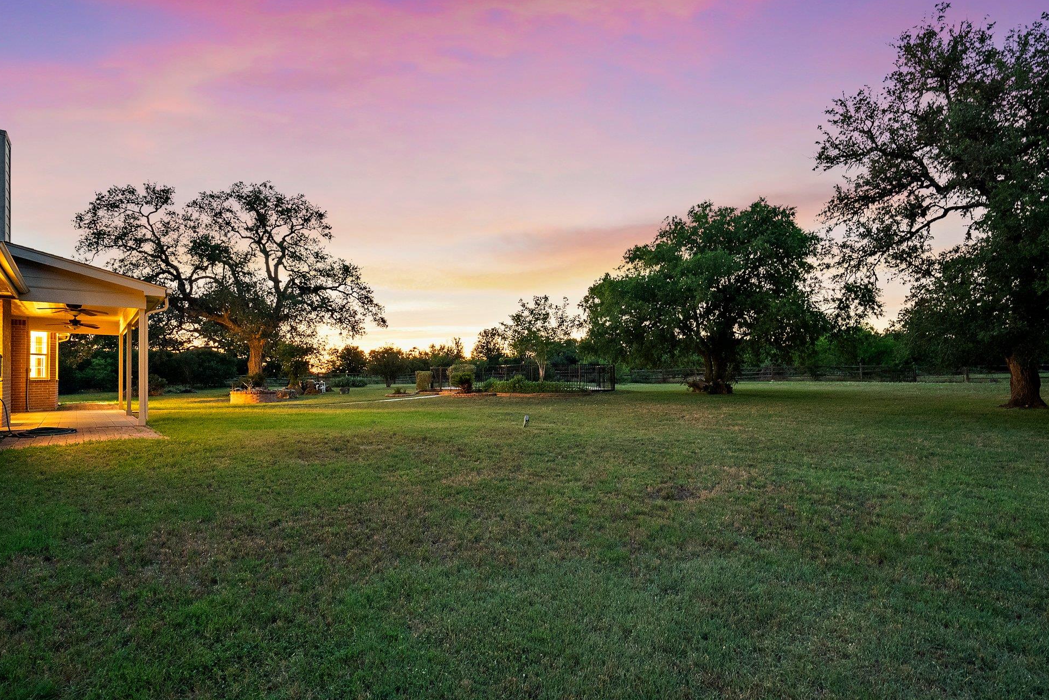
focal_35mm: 18
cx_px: 506
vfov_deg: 67.3
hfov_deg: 90.0
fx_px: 524
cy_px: 368
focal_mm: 17
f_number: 9
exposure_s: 2
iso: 2500
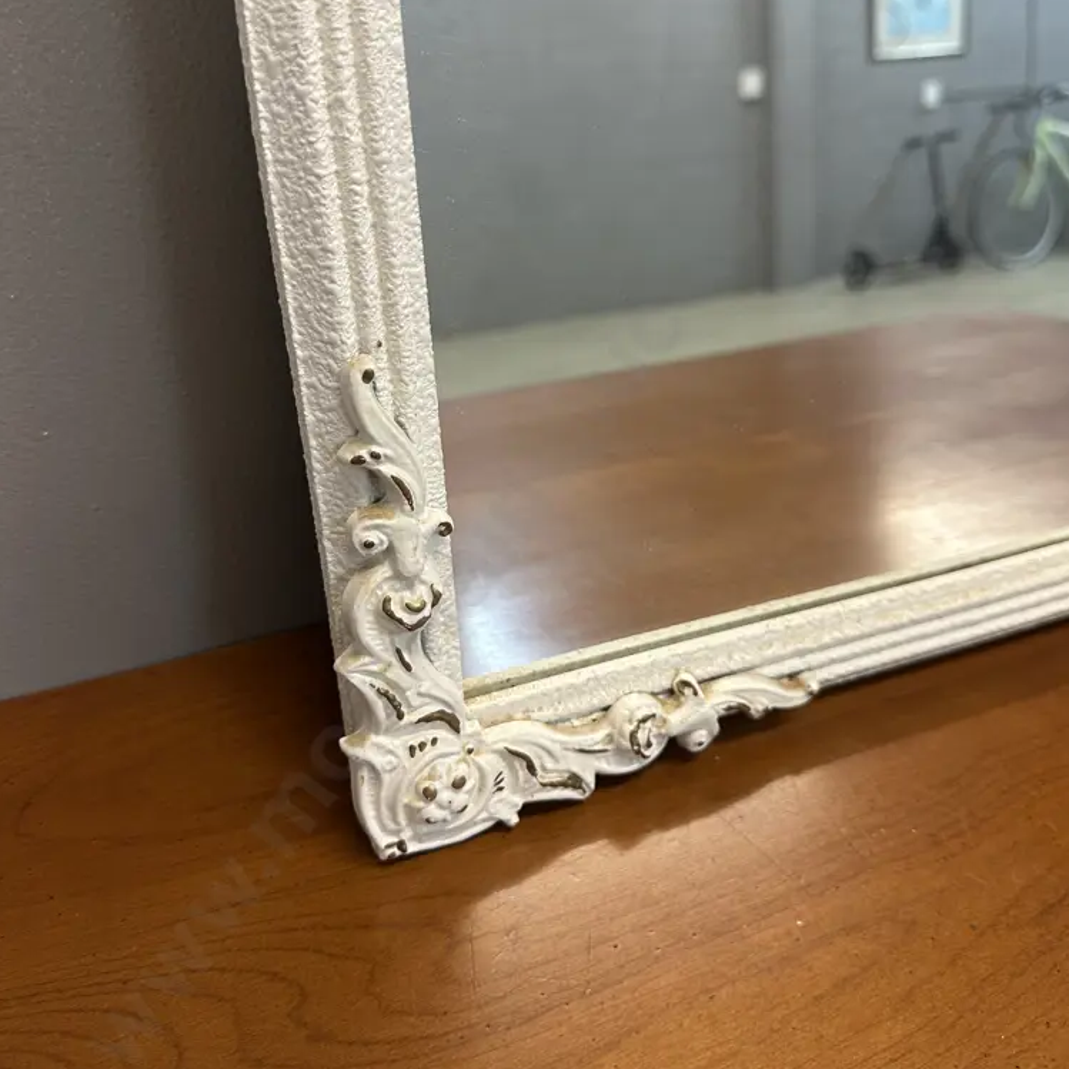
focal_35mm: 29
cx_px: 542
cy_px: 478
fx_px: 1013
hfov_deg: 55.6
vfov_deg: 55.5
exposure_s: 1/50
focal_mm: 6.86
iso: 125
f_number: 1.78
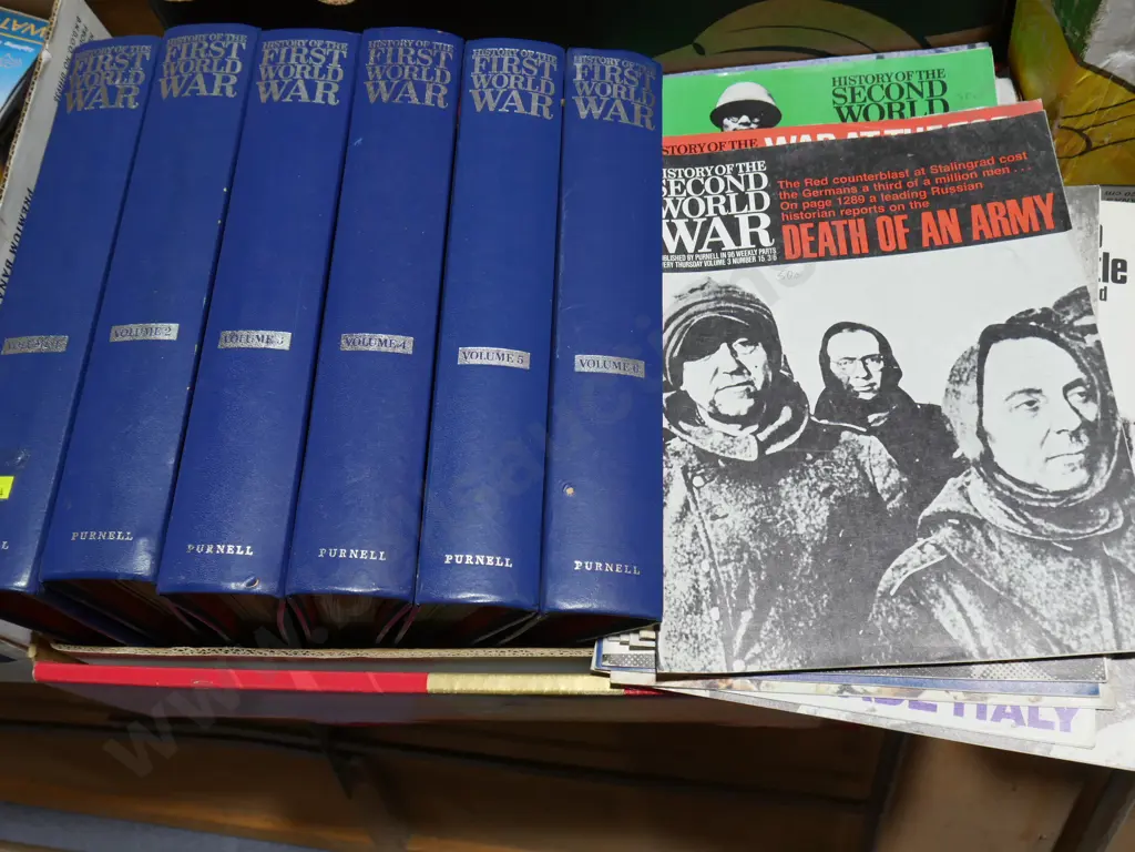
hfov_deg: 54.0
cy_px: 426
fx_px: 1115
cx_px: 568
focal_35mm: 34
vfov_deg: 41.8
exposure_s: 1/60
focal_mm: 17
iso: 400
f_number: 5.6
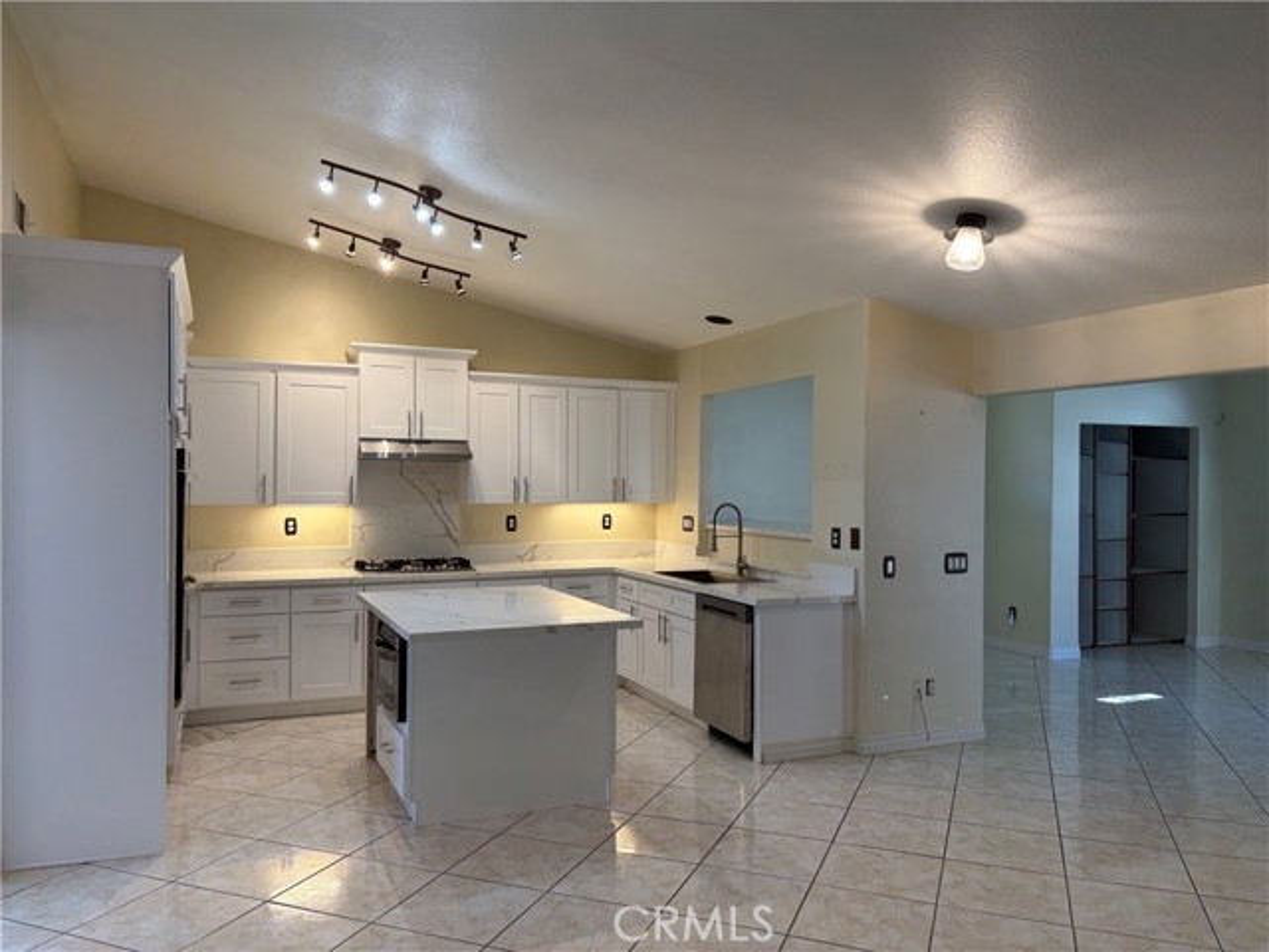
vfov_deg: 53.1
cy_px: 476
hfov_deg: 67.3
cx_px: 634
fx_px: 953
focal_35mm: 26
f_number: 1.6
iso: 64
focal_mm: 5.96
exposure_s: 1/120
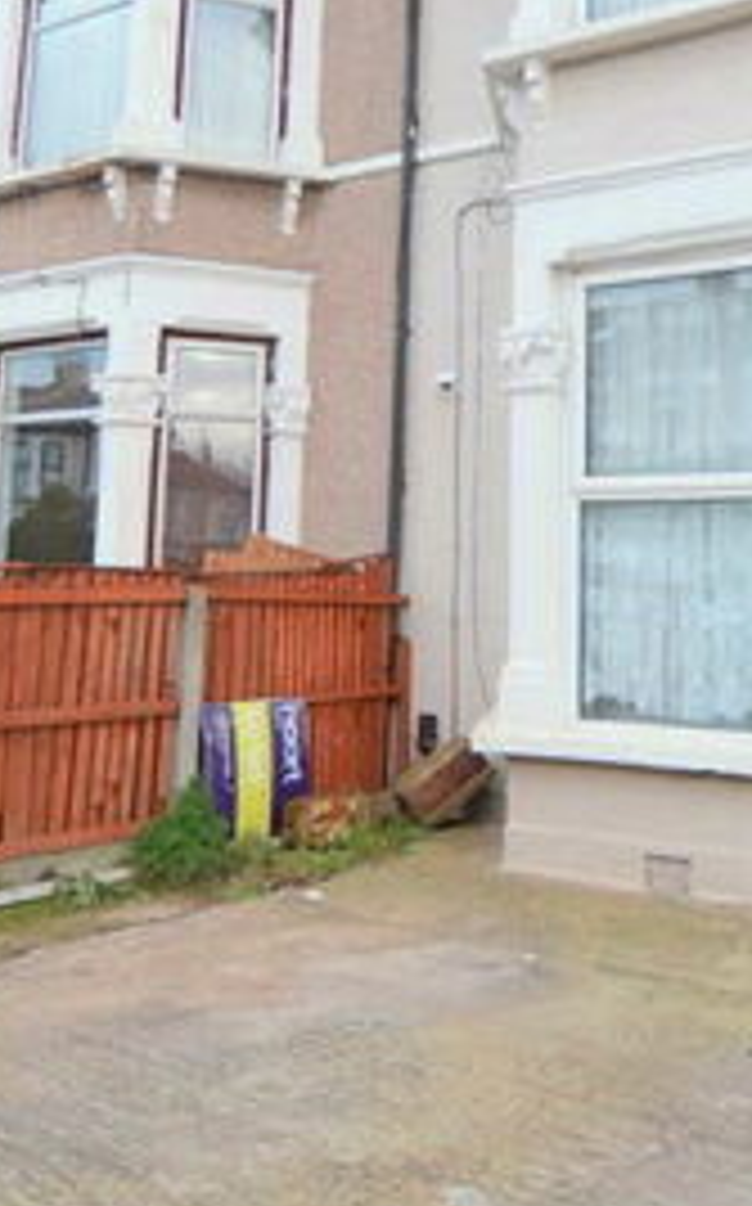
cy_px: 313
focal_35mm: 40
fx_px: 1314
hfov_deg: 31.5
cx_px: 536
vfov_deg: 47.6
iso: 900
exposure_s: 1/60
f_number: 3.5
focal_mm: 10
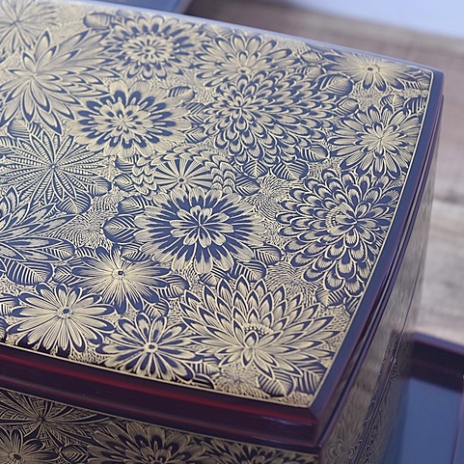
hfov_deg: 14.9
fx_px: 1770
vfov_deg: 14.9
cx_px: 120
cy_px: 229
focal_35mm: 117
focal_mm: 55
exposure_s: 1/4
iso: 400
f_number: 5.6
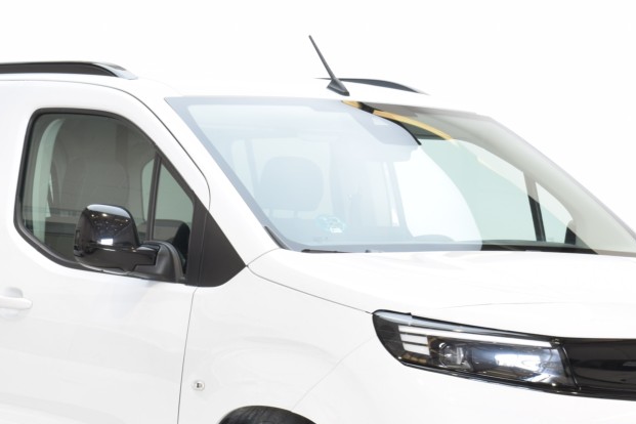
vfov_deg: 7.9
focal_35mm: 174
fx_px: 3074
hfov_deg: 11.8
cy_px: 289
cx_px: 252
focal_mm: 48
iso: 100
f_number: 10
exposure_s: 1/3
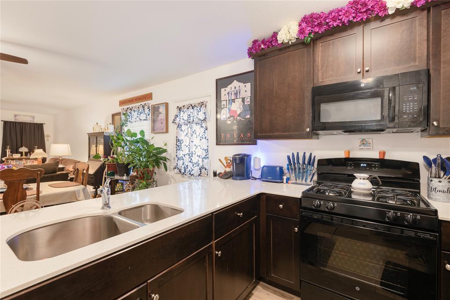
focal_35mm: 16
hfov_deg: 96.7
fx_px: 200
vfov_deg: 73.8
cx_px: 225
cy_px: 150
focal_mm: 16
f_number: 7.1
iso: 100
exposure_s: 1.3
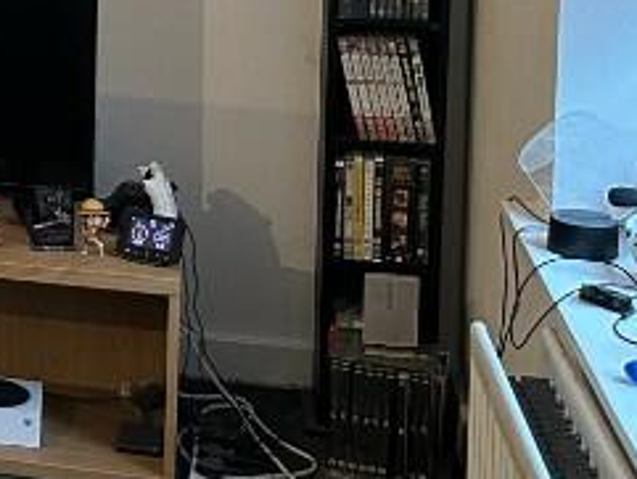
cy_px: -114
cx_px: -481
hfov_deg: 16.4
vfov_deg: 14.0
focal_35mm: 102
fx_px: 1878
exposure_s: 1/50
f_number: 1.78
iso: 400
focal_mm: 6.86
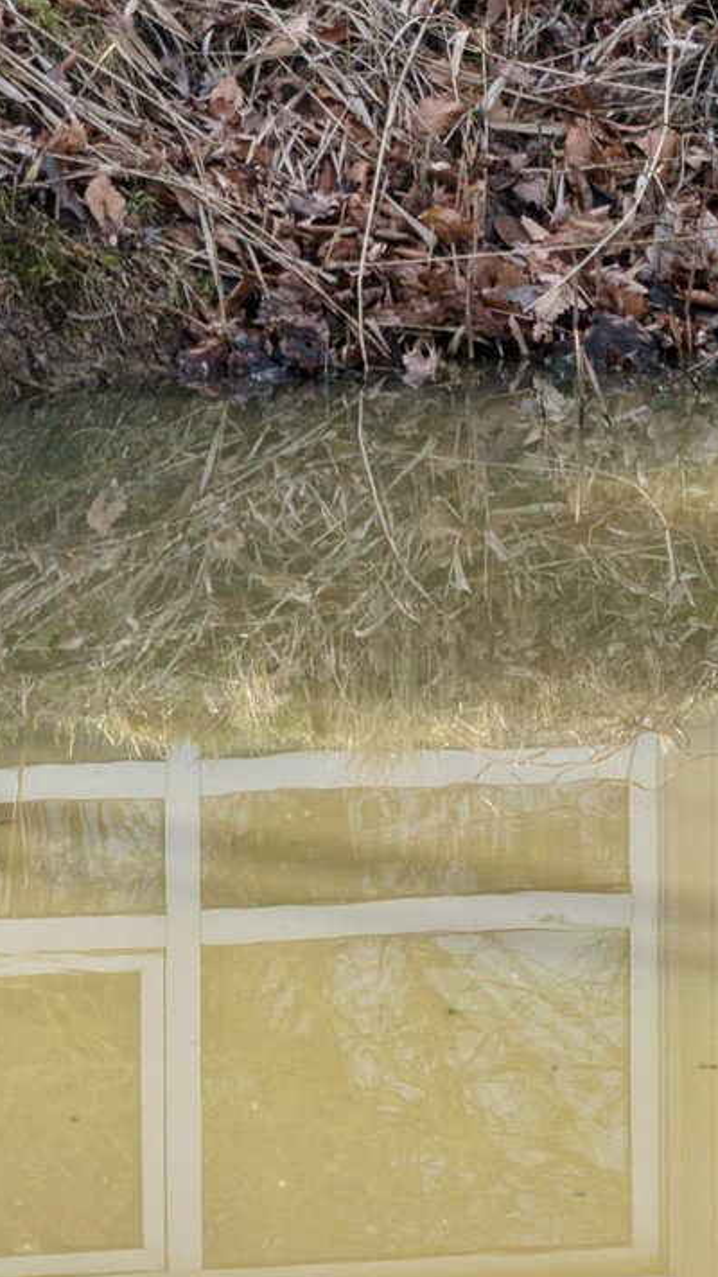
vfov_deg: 7.7
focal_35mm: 274
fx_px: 9273
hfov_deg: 4.4
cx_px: -25
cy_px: -814
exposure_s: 1/160
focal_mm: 62
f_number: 8
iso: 200
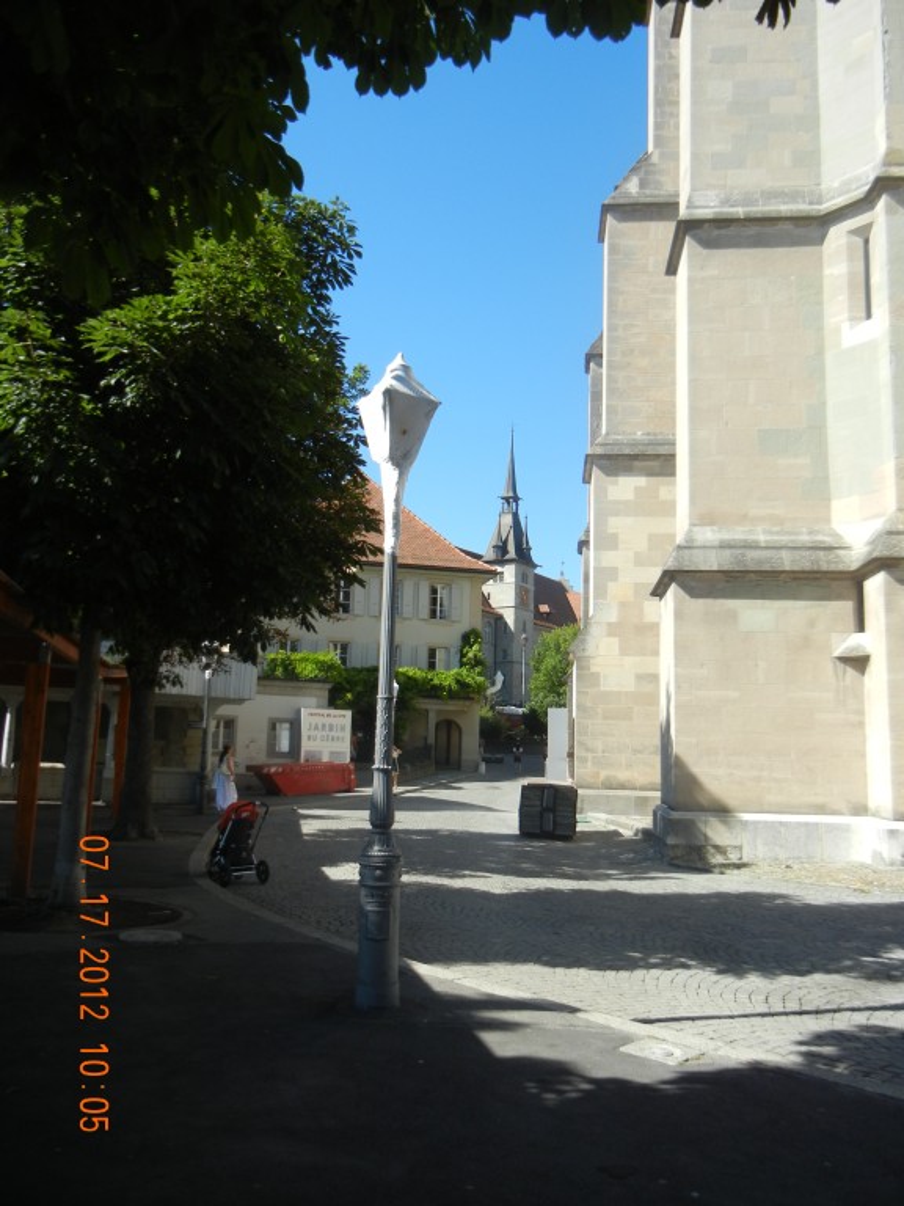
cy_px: 603
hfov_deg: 46.8
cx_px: 452
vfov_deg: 60.0
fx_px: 1045
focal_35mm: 30
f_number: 3.5
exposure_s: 1/782
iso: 160
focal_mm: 5.4
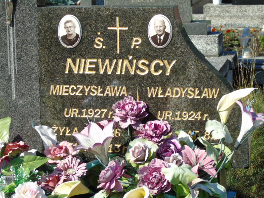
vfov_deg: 12.0
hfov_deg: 15.9
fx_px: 946
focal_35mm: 124
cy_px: 99
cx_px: 132
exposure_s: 1/400
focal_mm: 22
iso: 80
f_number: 4.6
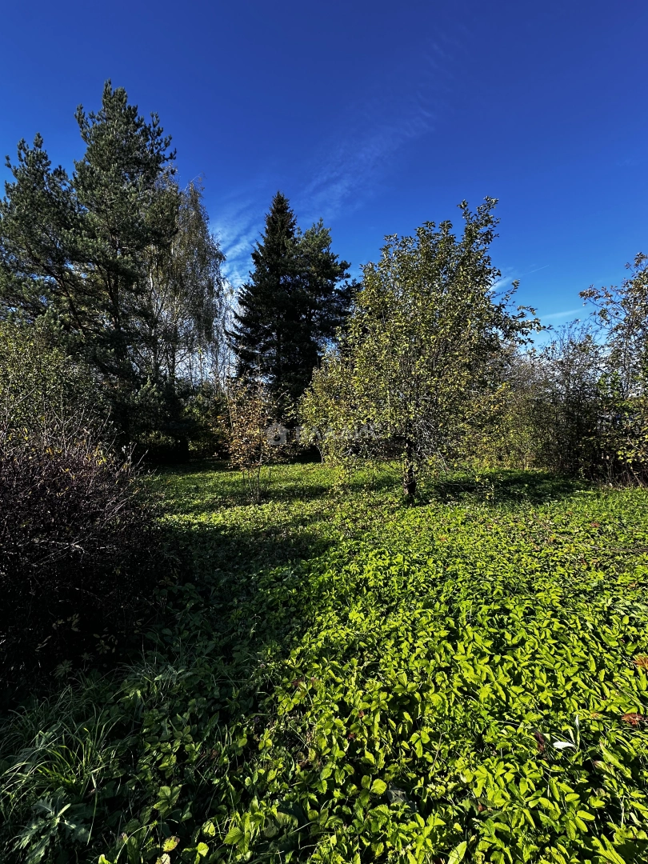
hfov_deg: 85.7
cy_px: 432
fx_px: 349
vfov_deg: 102.1
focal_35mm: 14
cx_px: 324
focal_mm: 2.22
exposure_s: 1/569
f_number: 2.2
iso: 40
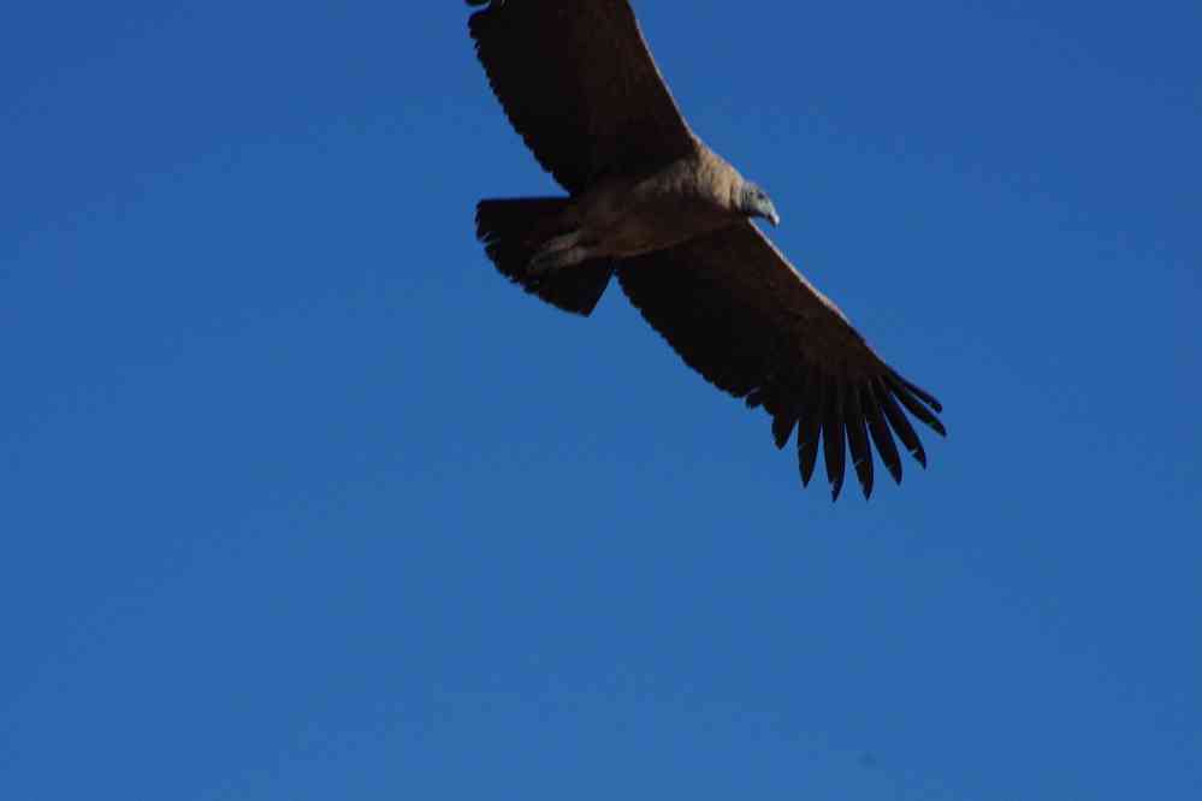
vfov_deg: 3.1
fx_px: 15024
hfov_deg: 4.6
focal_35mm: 450
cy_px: 400
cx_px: 601
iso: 800
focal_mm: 300
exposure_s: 1/320
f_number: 9
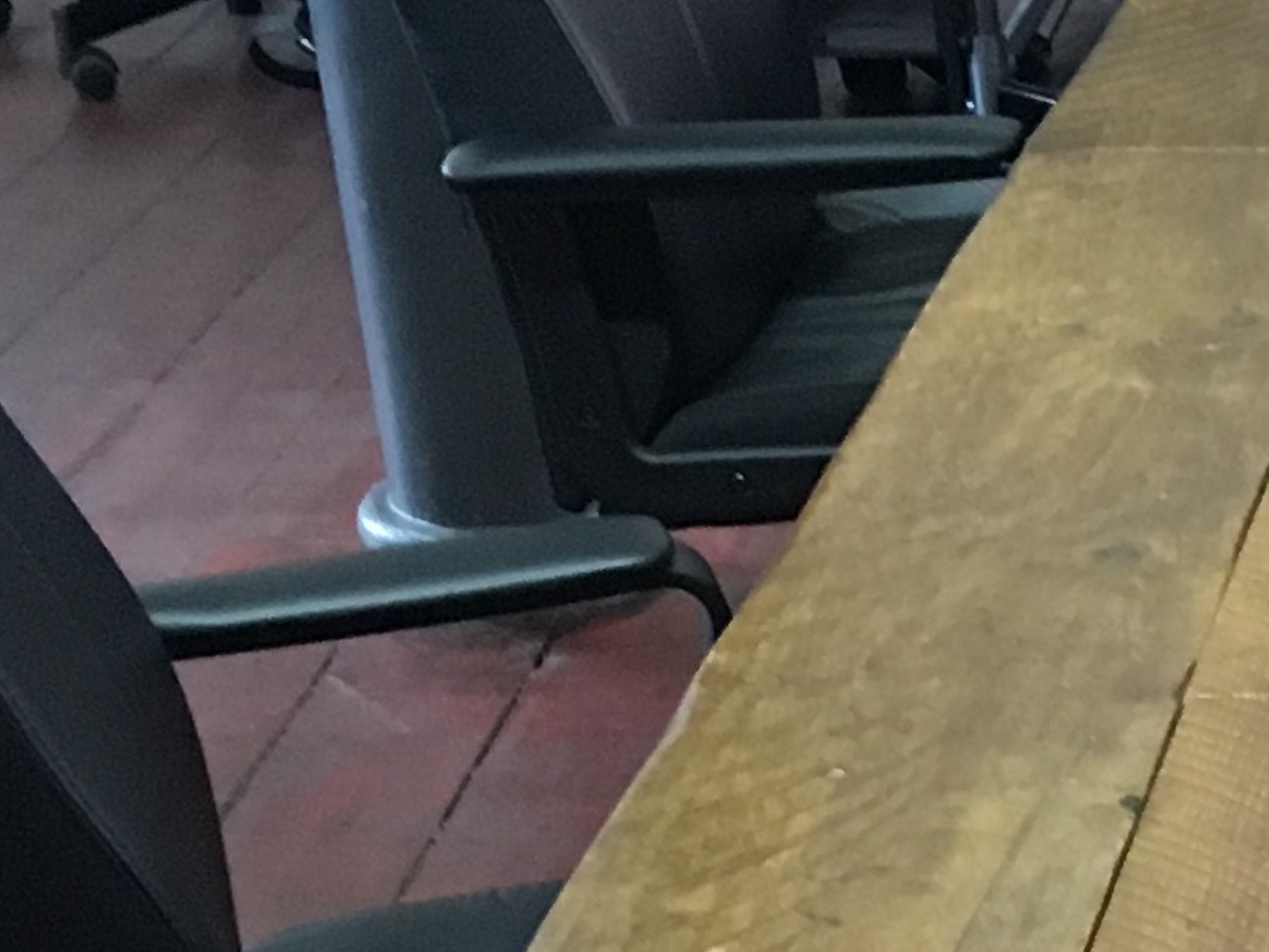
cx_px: 2282
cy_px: 1465
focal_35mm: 138
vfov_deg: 10.4
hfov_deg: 13.0
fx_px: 5058
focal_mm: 4.15
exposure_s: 1/33
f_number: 2.2
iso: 200
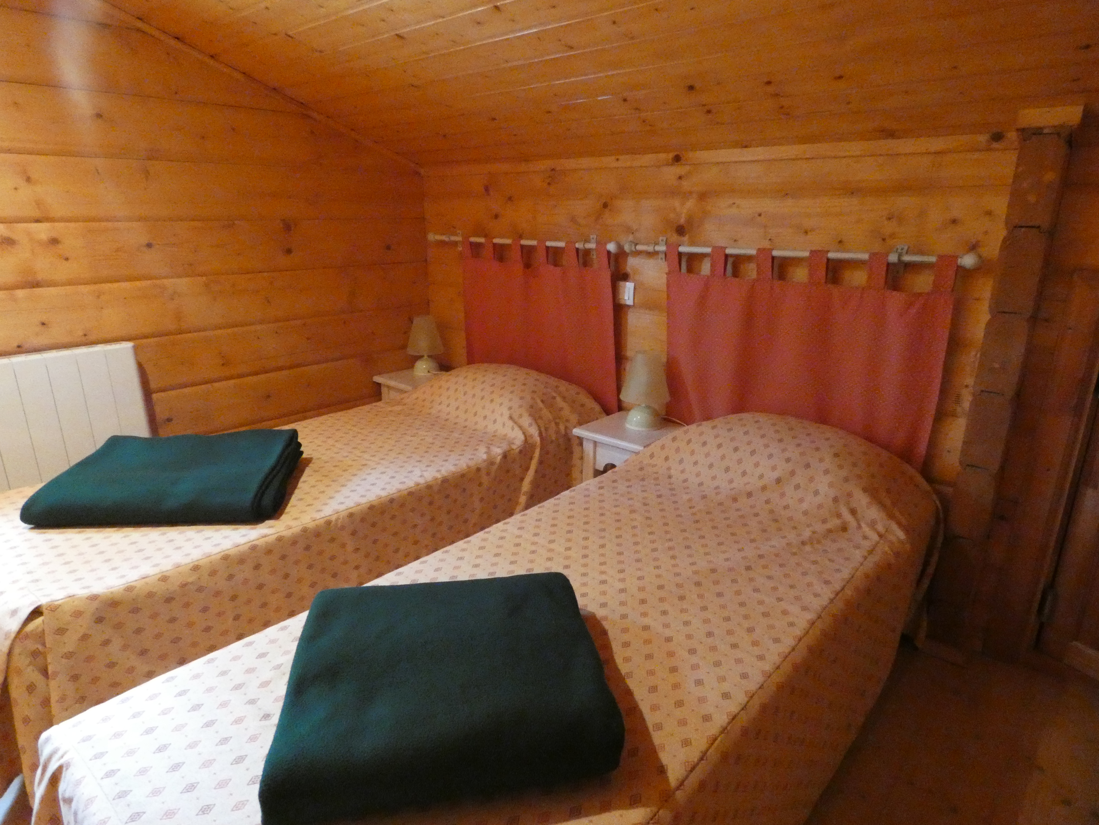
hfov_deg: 81.7
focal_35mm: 20
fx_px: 635
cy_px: 412
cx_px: 550
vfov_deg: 66.0
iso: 1600
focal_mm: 3.6
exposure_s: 1/40
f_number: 2.8
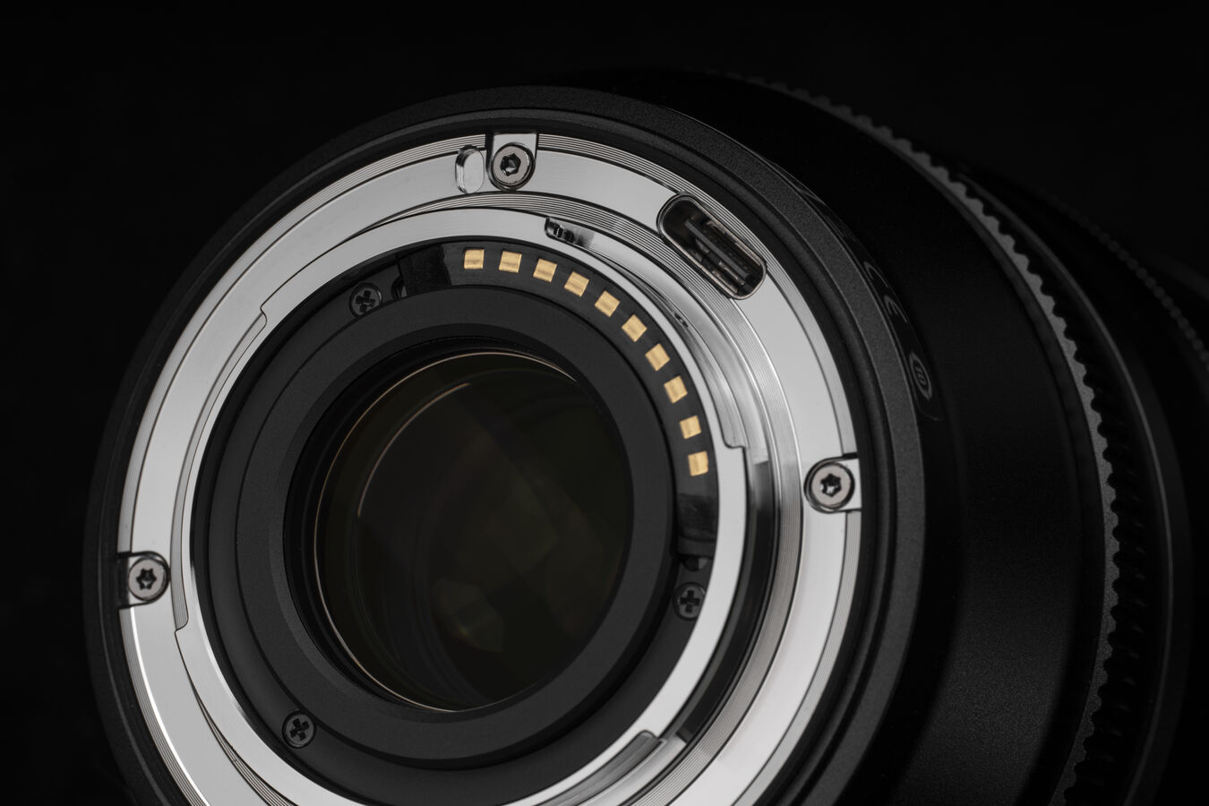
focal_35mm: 105
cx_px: 604
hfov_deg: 19.5
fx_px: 3526
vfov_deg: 13.0
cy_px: 403
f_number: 14
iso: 100
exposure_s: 1/200
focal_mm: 105
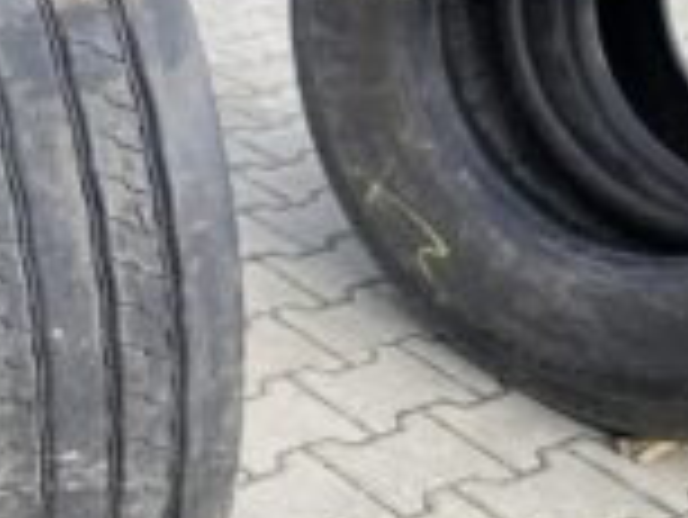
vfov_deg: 20.2
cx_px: -112
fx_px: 1452
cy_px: 227
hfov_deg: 24.4
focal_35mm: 73
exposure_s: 1/557
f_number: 1.8
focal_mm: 4.25
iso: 32
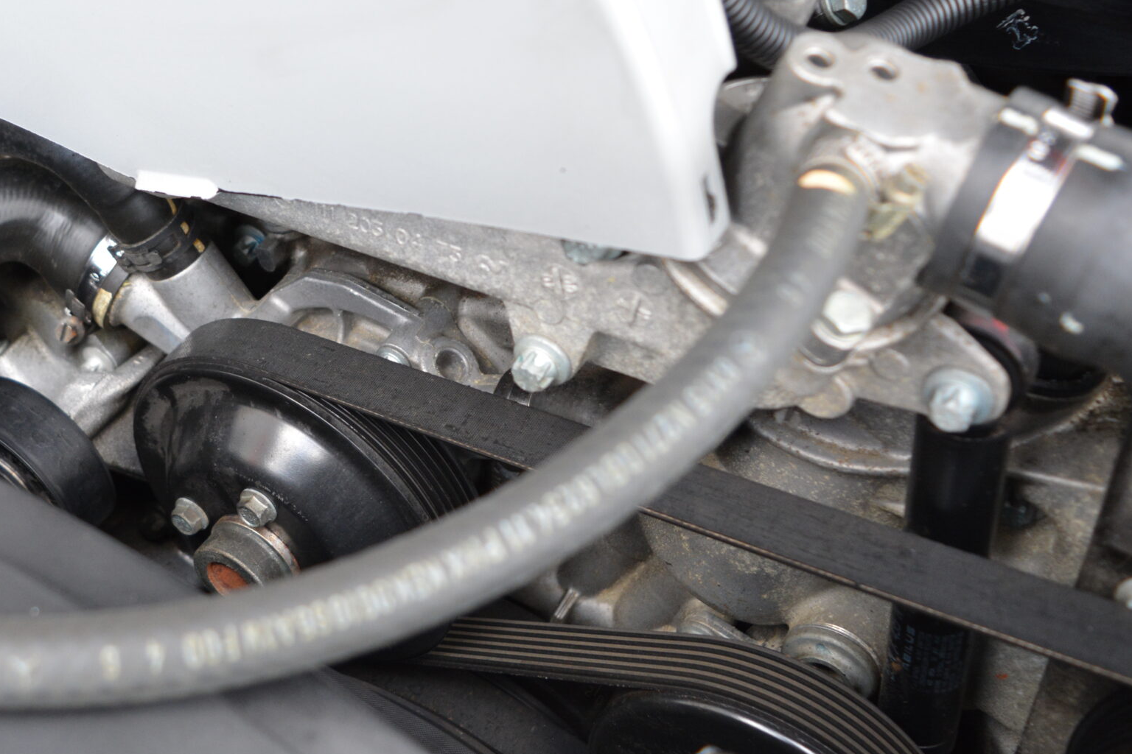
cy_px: 333
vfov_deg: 27.0
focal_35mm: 50
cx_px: 314
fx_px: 1572
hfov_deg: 38.8
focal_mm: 20
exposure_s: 1/60
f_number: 4
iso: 640
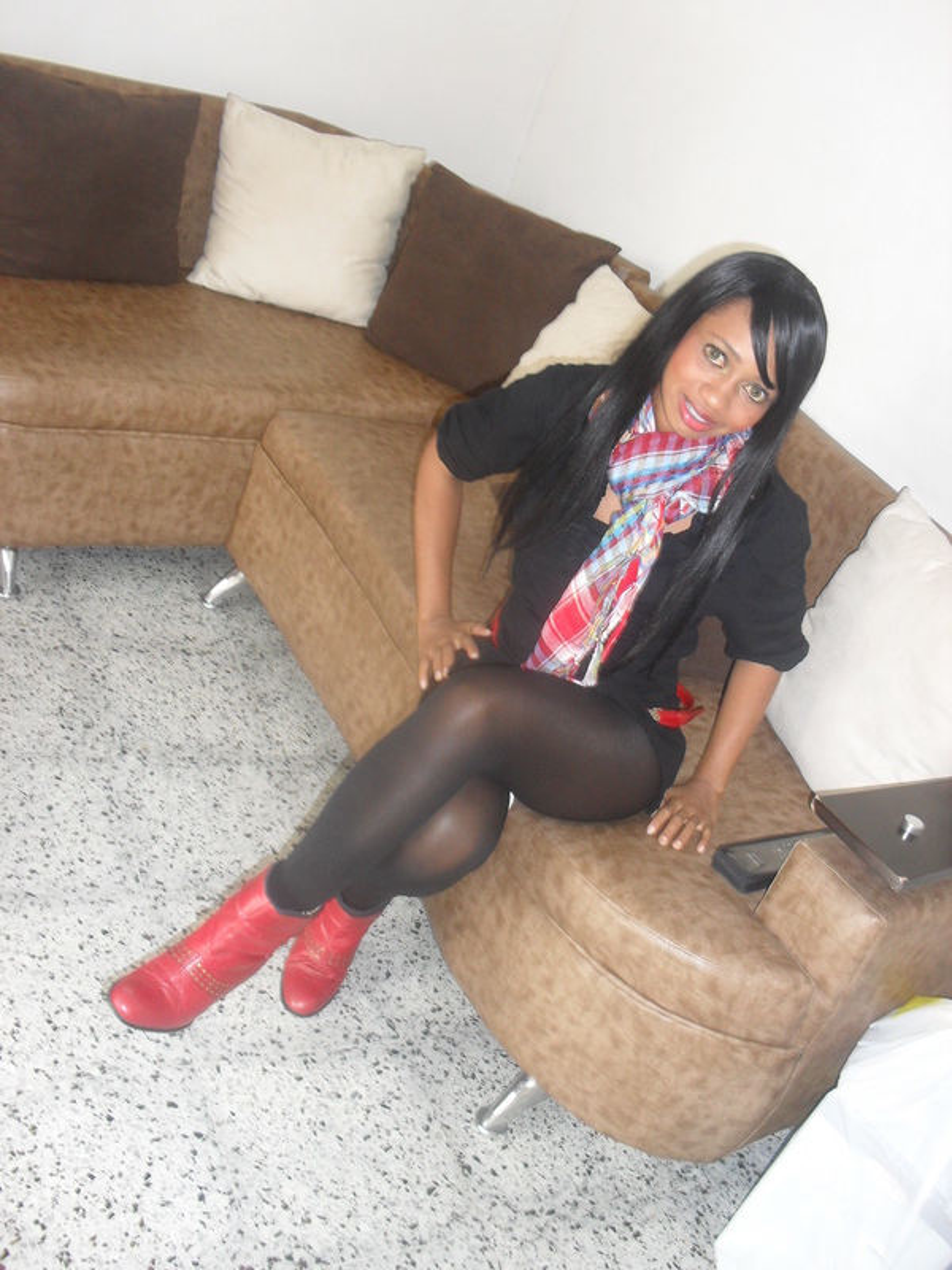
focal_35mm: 35
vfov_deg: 52.6
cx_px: 476
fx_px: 1283
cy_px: 635
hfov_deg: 40.7
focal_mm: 6.3
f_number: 3.2
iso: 200
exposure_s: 1/45
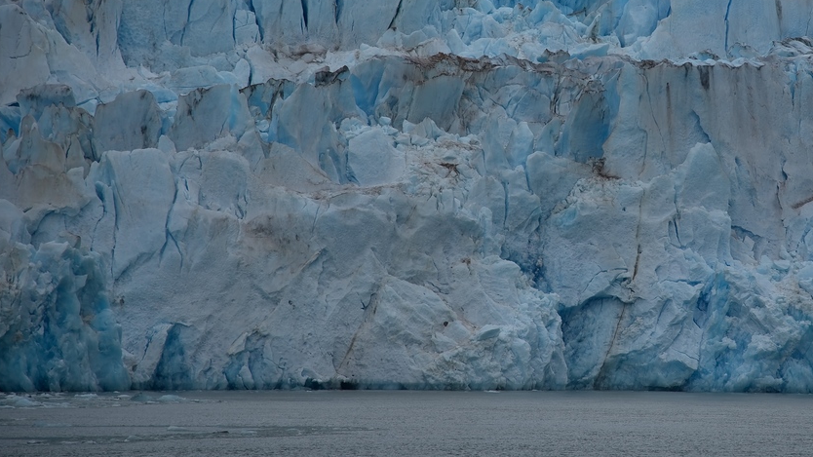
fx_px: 4160
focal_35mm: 193
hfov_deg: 11.1
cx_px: 611
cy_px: 107
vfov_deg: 6.3
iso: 100
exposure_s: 1/250
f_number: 5.6
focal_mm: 120
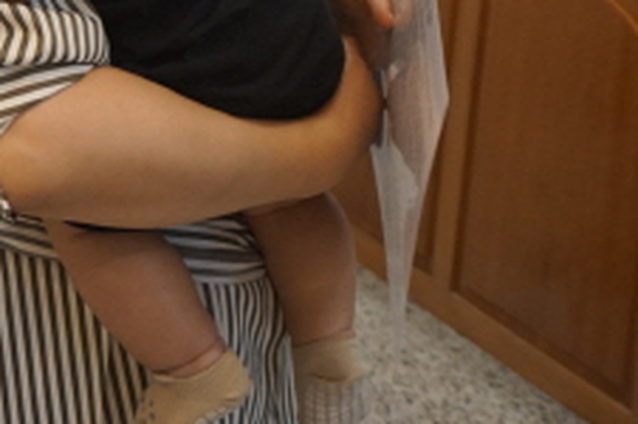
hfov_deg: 18.8
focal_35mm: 106
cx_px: 3
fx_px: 1876
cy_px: -321
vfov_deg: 11.9
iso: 1000
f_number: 4
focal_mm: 20
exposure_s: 1/160
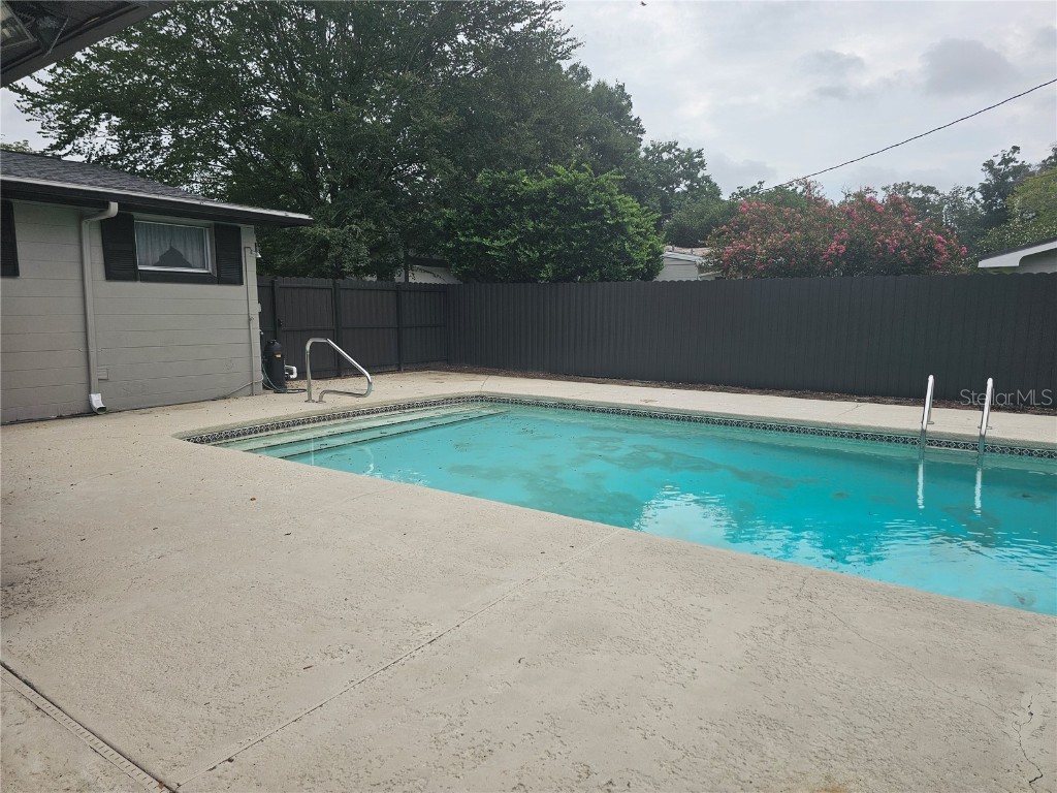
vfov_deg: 58.9
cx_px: 528
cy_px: 396
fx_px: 702
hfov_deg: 73.9
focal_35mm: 23
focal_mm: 6.3
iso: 10
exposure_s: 1/612
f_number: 1.7
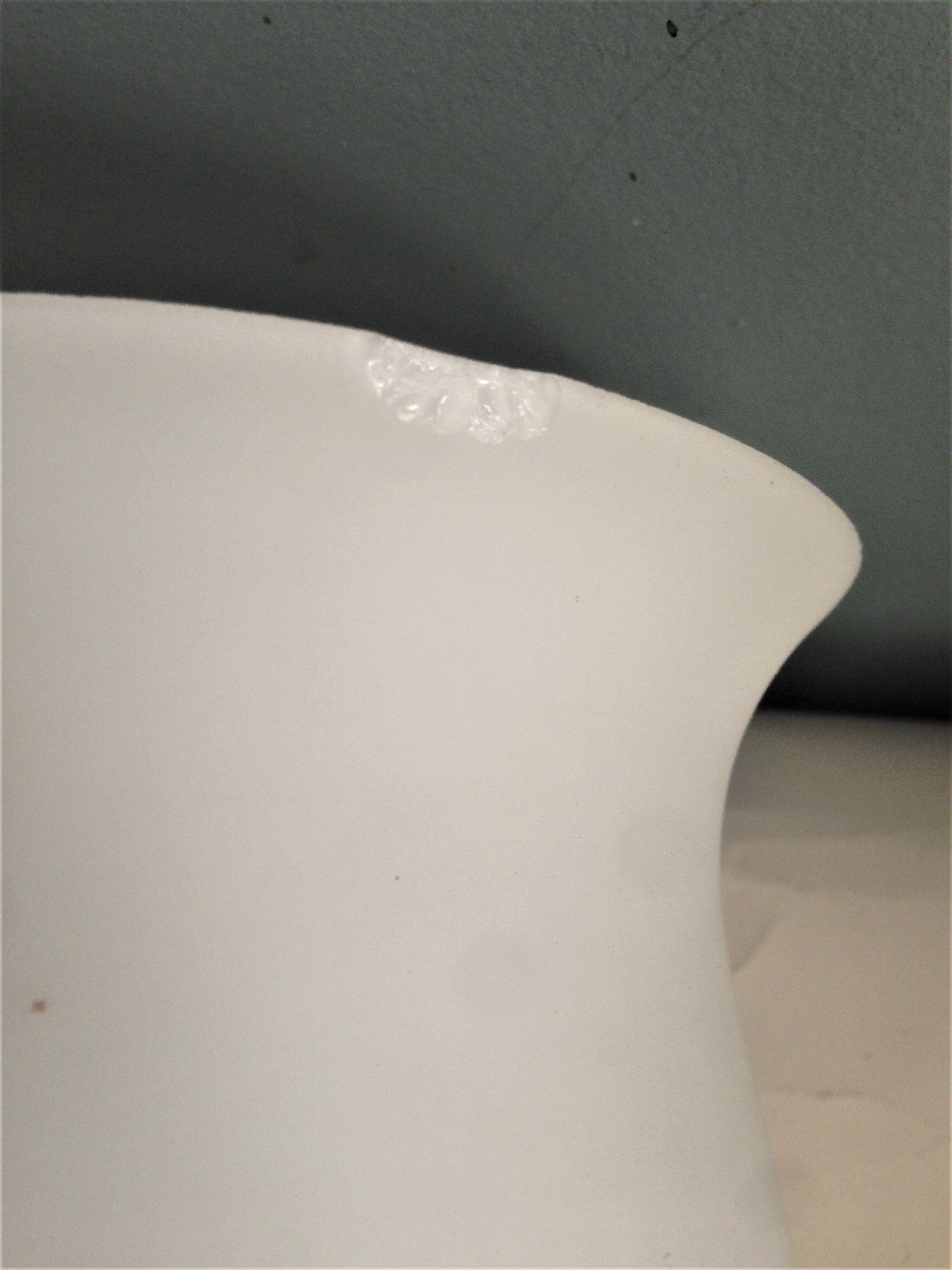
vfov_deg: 55.4
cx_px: 476
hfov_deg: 42.9
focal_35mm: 33
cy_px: 635
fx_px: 1210
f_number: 2.4
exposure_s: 1/20
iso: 50
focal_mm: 4.12
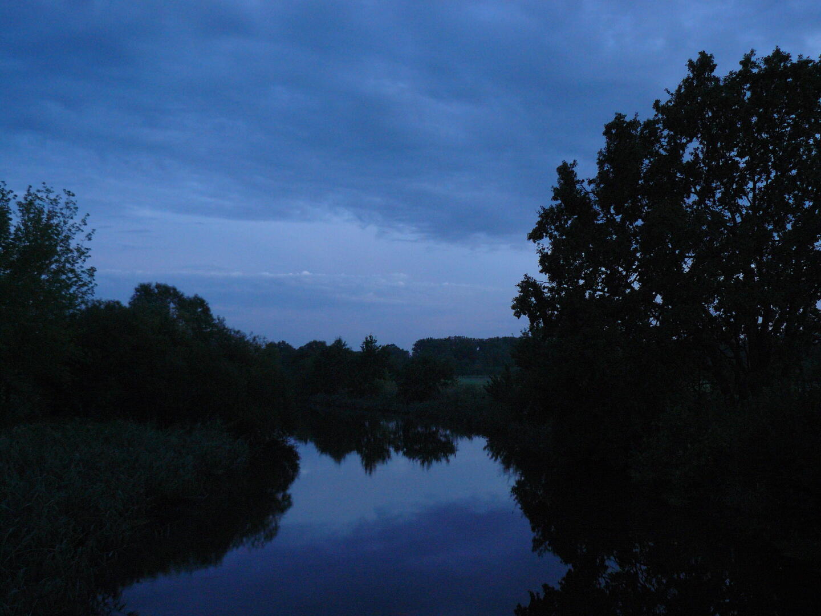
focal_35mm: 42
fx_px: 996
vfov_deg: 34.3
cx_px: 410
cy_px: 308
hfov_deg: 44.8
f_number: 2.8
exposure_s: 1.6
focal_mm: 6.9
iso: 200
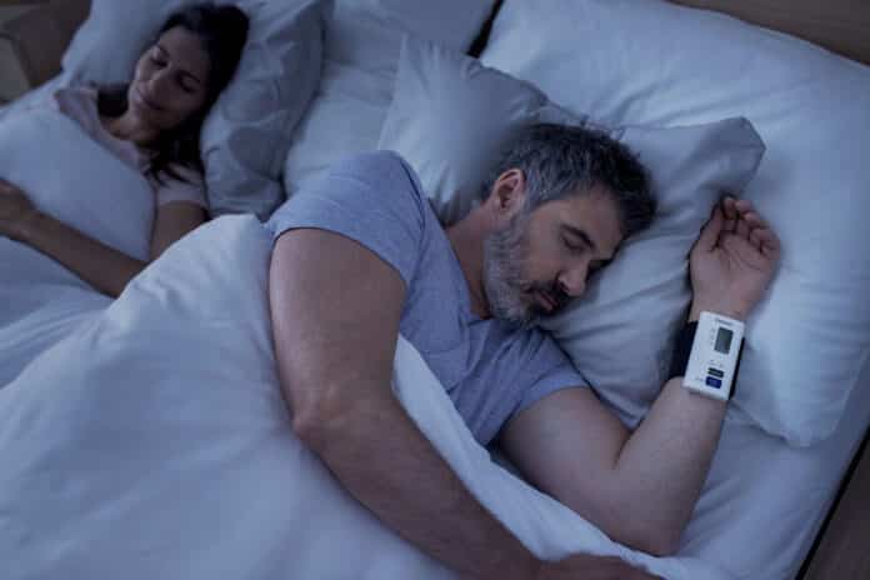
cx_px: 435
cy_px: 290
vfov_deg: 37.9
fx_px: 846
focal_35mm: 35
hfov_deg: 54.4
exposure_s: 1/125
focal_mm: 35
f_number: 2.8
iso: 64
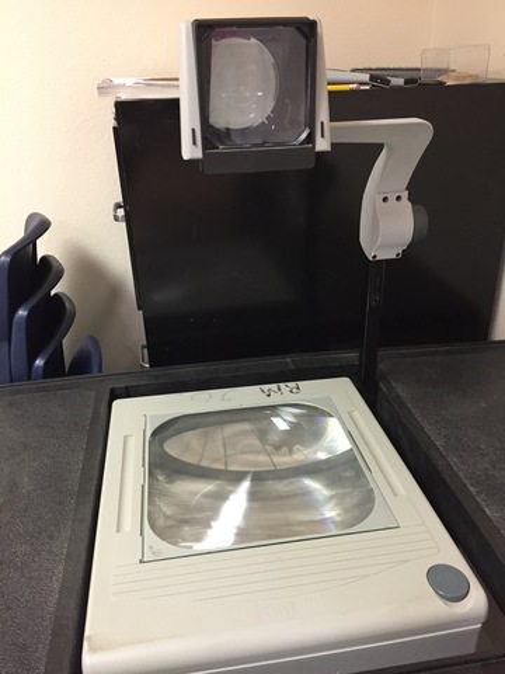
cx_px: 252
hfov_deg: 48.2
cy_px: 337
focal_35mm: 29
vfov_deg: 61.7
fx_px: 564
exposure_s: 1/15
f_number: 2.2
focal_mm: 4.15
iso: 320
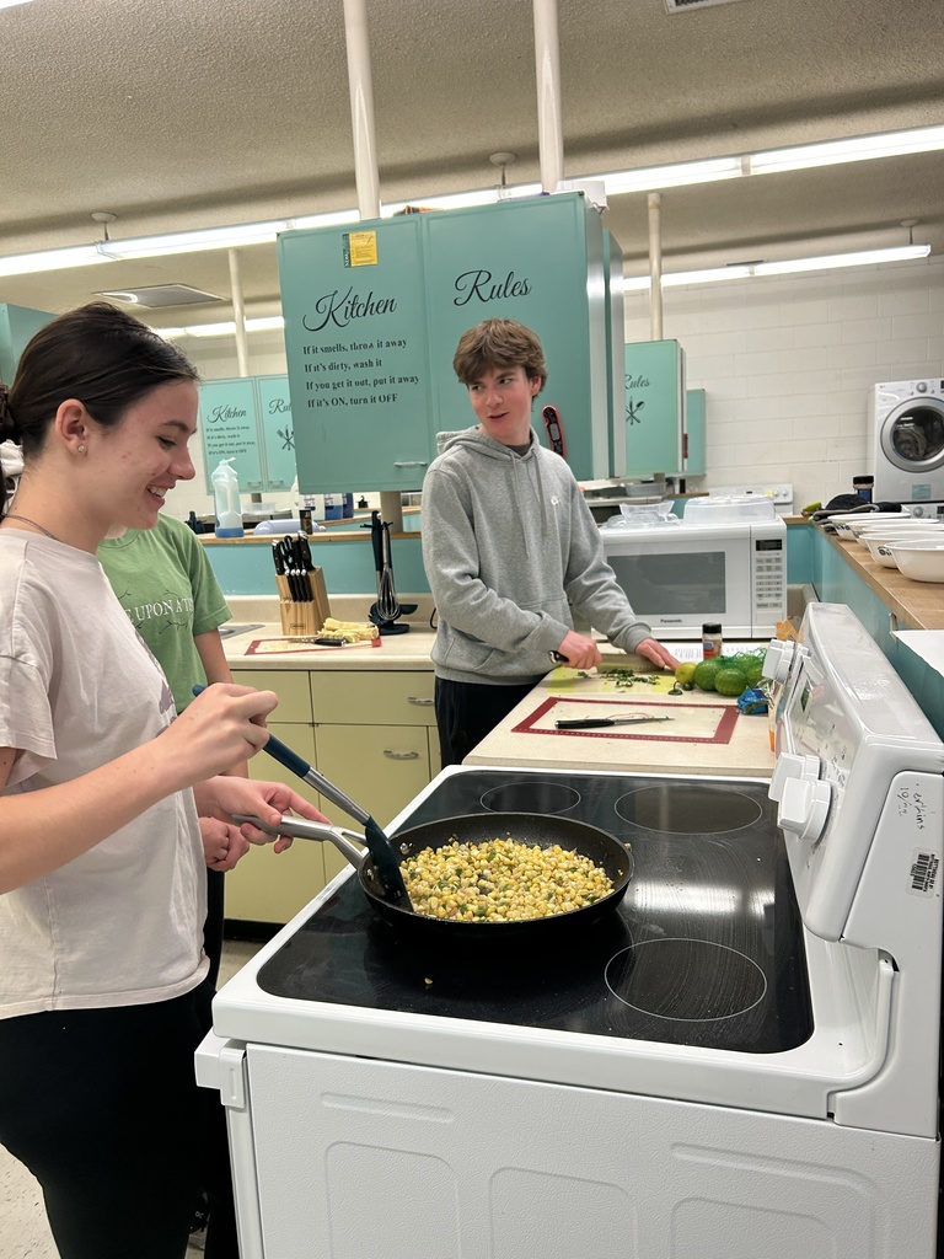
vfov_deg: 67.3
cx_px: 472
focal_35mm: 26
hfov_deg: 53.1
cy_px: 630
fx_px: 945
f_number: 1.5
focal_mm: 5.7
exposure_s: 1/122
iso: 100
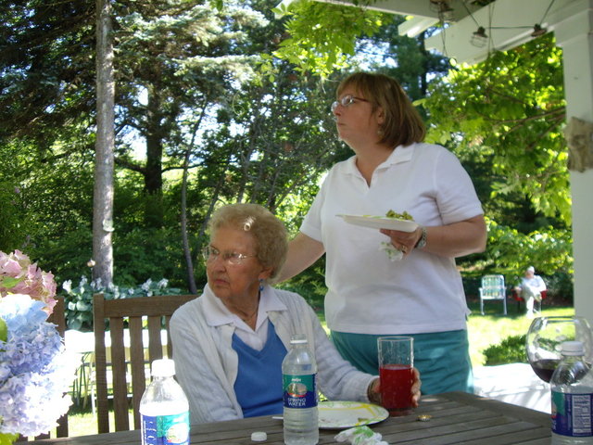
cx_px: 296
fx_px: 651
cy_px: 222
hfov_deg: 49.0
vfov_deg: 37.7
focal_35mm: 38
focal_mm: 6.2
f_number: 2.7
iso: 100
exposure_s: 1/160
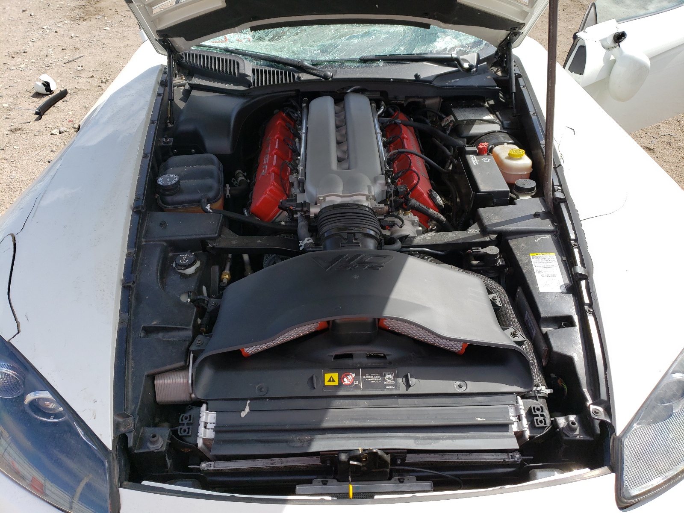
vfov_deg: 53.1
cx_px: 342
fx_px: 514
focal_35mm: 26
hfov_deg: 67.3
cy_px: 256
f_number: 1.5
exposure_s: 1/3333
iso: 50
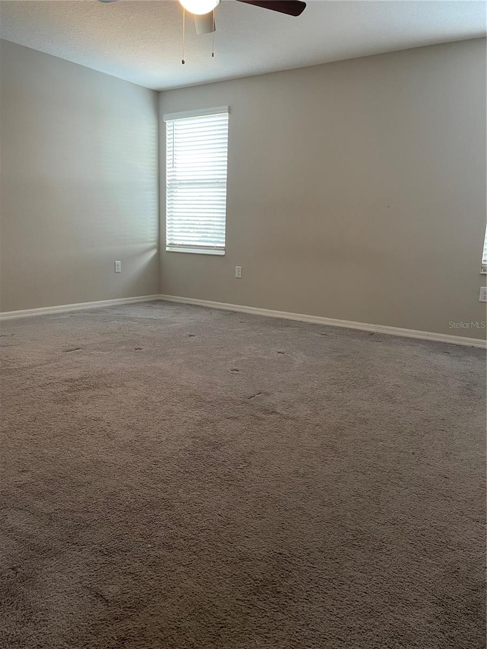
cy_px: 324
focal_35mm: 26
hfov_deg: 53.1
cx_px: 244
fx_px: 488
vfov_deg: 67.3
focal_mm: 4.2
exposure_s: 1/60
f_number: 1.6
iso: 160
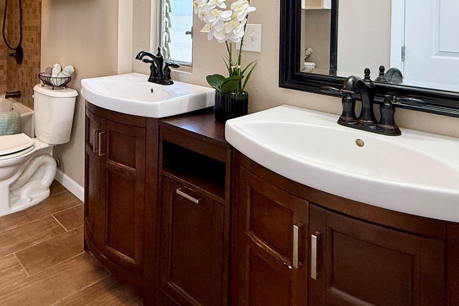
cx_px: 123
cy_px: 22
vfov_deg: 42.0
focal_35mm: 28
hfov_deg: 62.3
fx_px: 357
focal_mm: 2.22
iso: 250
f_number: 2.2
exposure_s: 1/120
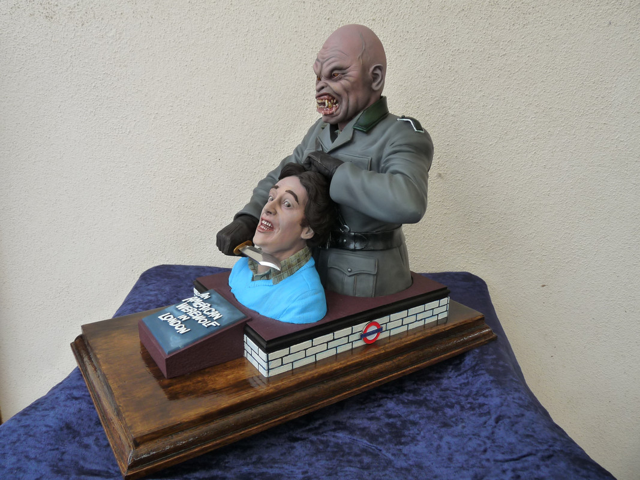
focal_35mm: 27
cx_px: 320
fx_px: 499
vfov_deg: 51.3
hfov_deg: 65.3
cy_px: 240
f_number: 4.5
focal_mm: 4.8
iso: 160
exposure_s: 1/200
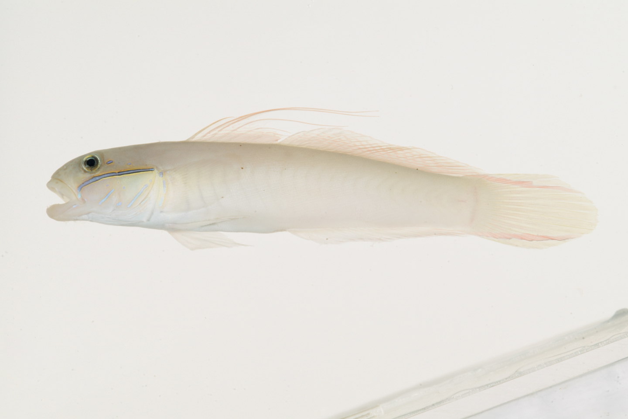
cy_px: 210
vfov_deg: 8.7
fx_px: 2756
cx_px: 314
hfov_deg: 13.0
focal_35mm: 158
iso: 100
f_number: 19
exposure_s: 1/60
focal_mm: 105
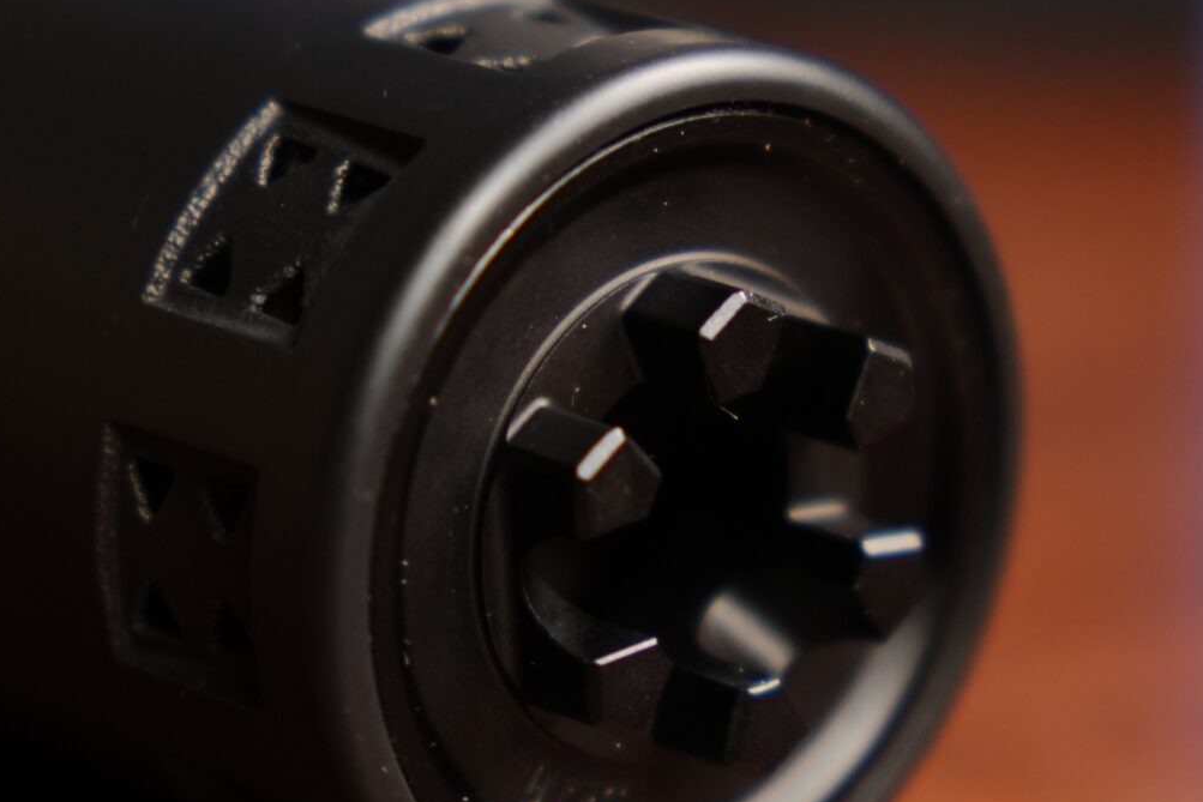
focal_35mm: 199
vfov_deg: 6.9
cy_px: 364
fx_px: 6650
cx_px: 657
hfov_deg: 10.3
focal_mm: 52
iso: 400
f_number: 2.8
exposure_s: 1/10
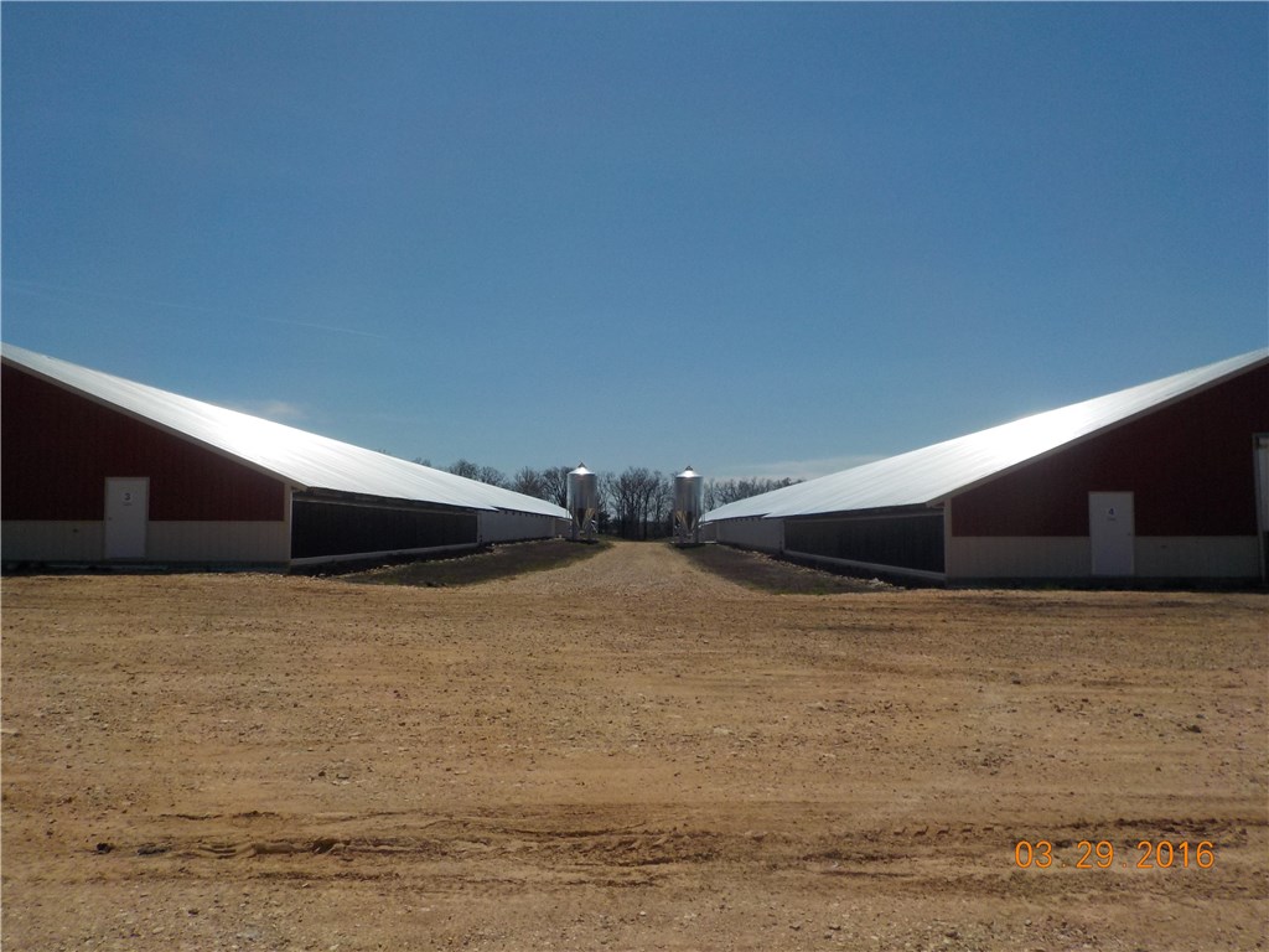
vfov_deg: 46.8
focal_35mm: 30
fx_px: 1100
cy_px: 476
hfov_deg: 60.0
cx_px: 634
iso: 125
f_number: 6.6
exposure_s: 1/1250
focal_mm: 4.1
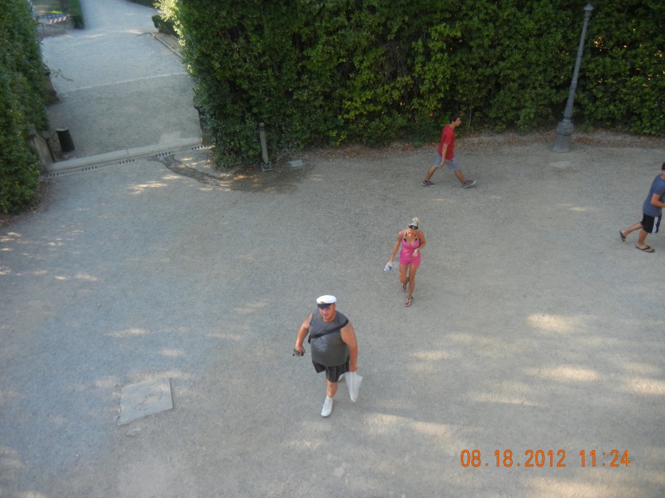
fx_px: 595
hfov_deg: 58.4
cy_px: 255
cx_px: 328
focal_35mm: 31
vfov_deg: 45.4
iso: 160
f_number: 3.5
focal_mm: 5.4
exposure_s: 1/154
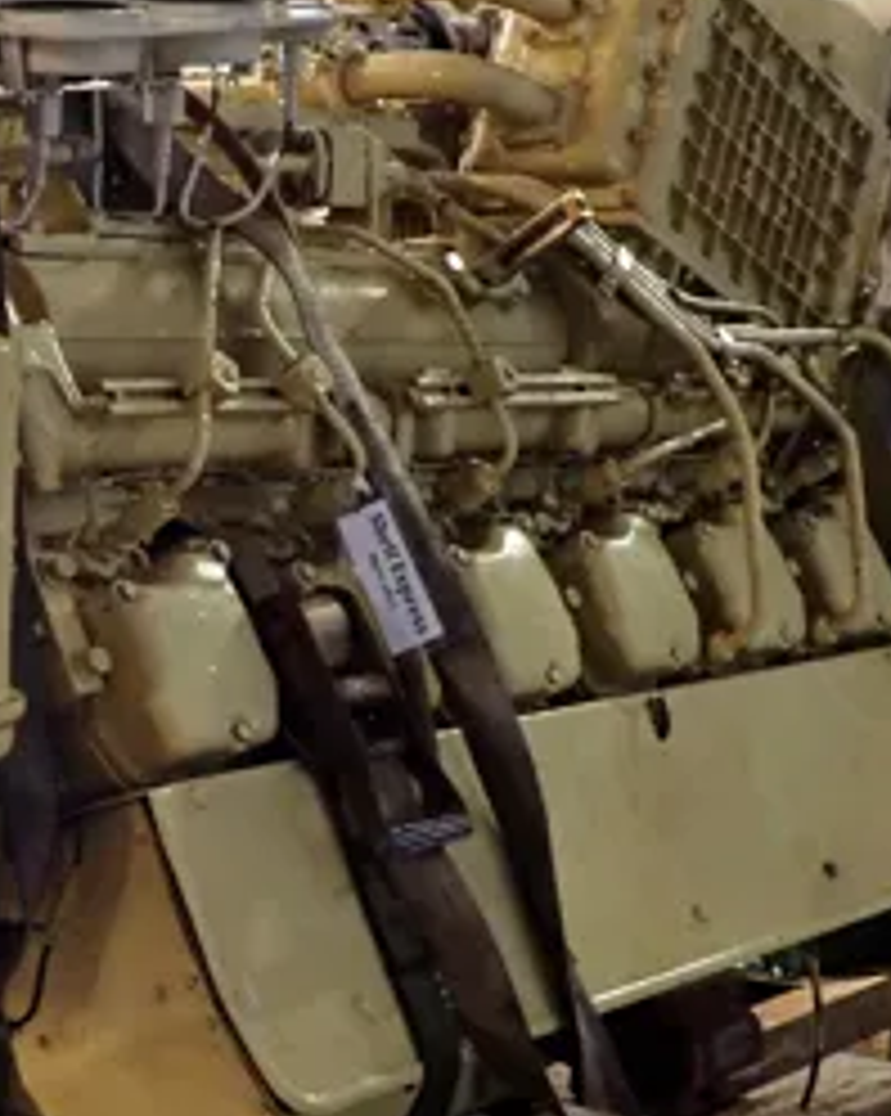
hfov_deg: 23.8
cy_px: 560
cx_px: -18
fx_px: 2013
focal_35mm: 61
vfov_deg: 31.0
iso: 800
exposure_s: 1/30
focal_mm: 4.5
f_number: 2
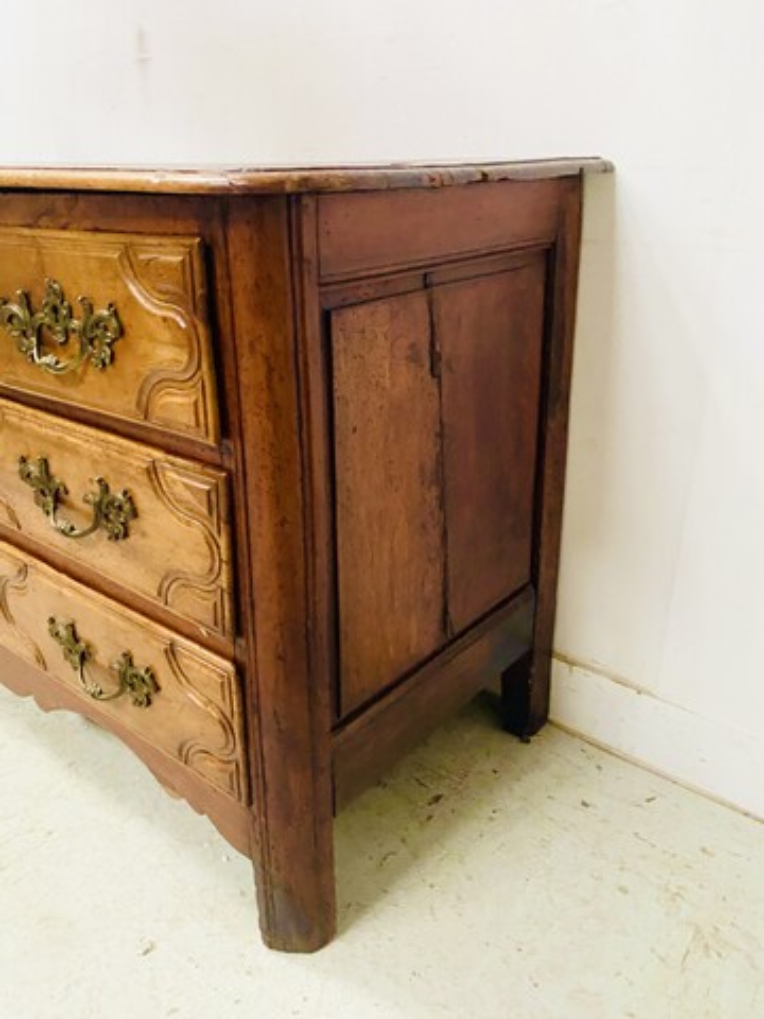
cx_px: 382
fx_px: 765
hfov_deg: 53.1
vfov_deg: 67.3
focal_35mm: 26
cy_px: 510
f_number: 1.8
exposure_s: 1/30
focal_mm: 4.25
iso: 800
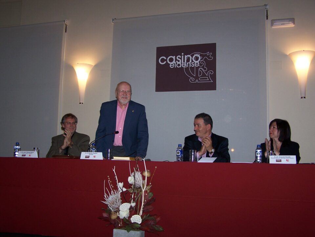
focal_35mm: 38
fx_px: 346
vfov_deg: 37.7
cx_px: 158
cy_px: 118
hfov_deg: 49.0
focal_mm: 6.3
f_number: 2.8
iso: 80
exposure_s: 1/60
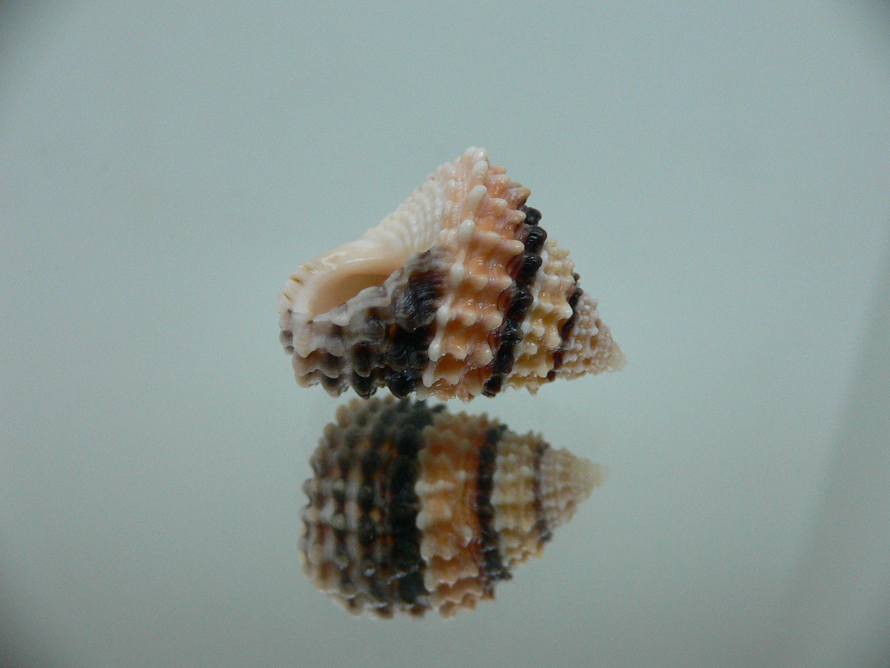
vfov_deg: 40.7
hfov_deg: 52.6
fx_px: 900
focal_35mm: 35
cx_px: 445
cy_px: 334
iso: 200
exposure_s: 1/60
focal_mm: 4.6
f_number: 2.8
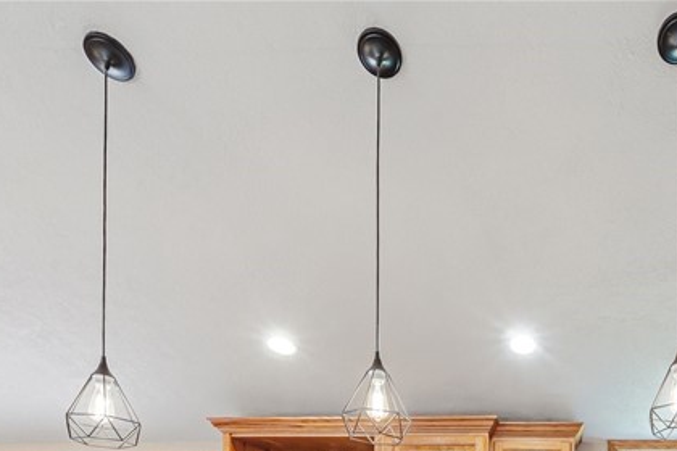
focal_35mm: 31
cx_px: 571
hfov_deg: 54.7
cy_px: 581
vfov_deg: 32.4
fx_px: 583
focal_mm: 12
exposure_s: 1/6
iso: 50
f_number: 11
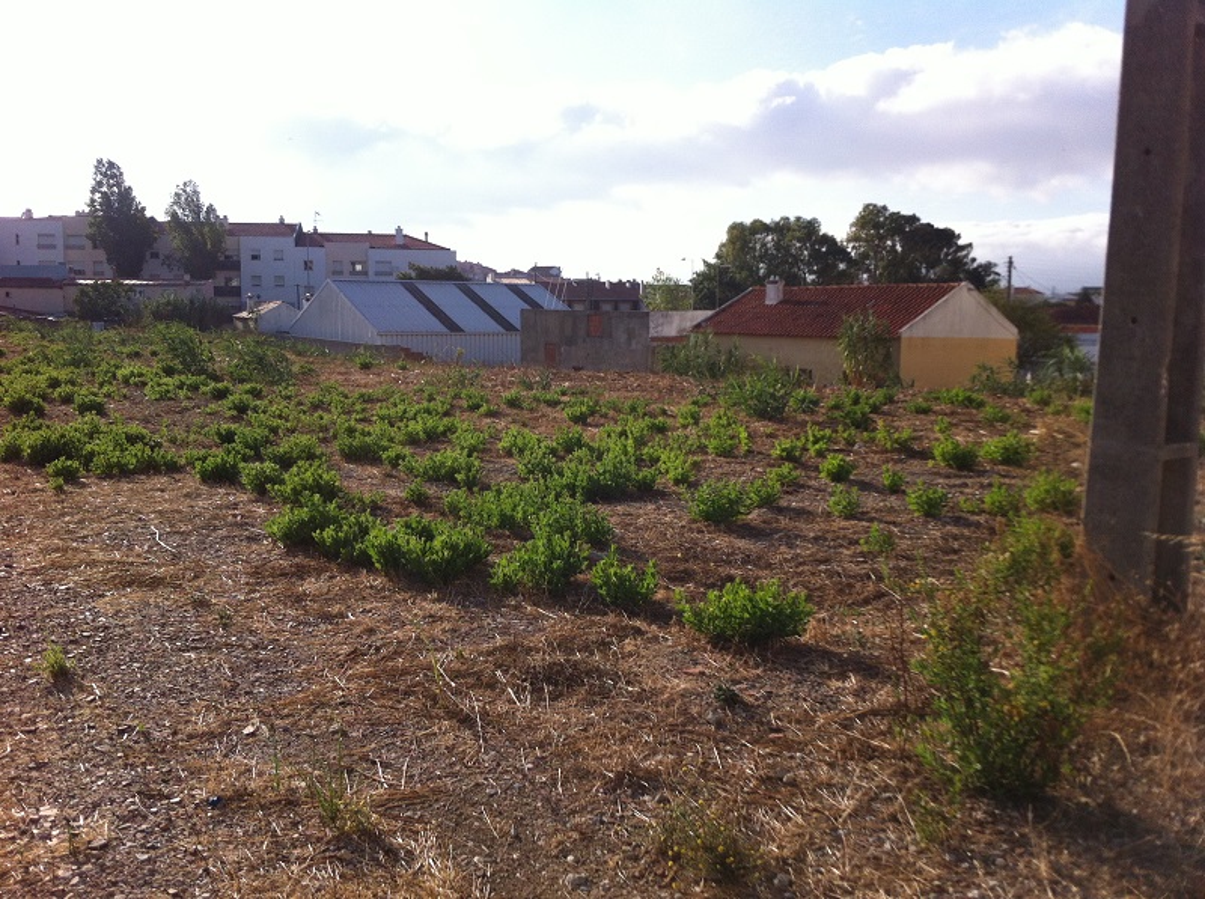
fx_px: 1216
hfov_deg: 52.7
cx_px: 602
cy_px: 450
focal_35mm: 35
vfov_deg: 40.6
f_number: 2.8
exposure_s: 1/1371
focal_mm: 3.85
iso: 80
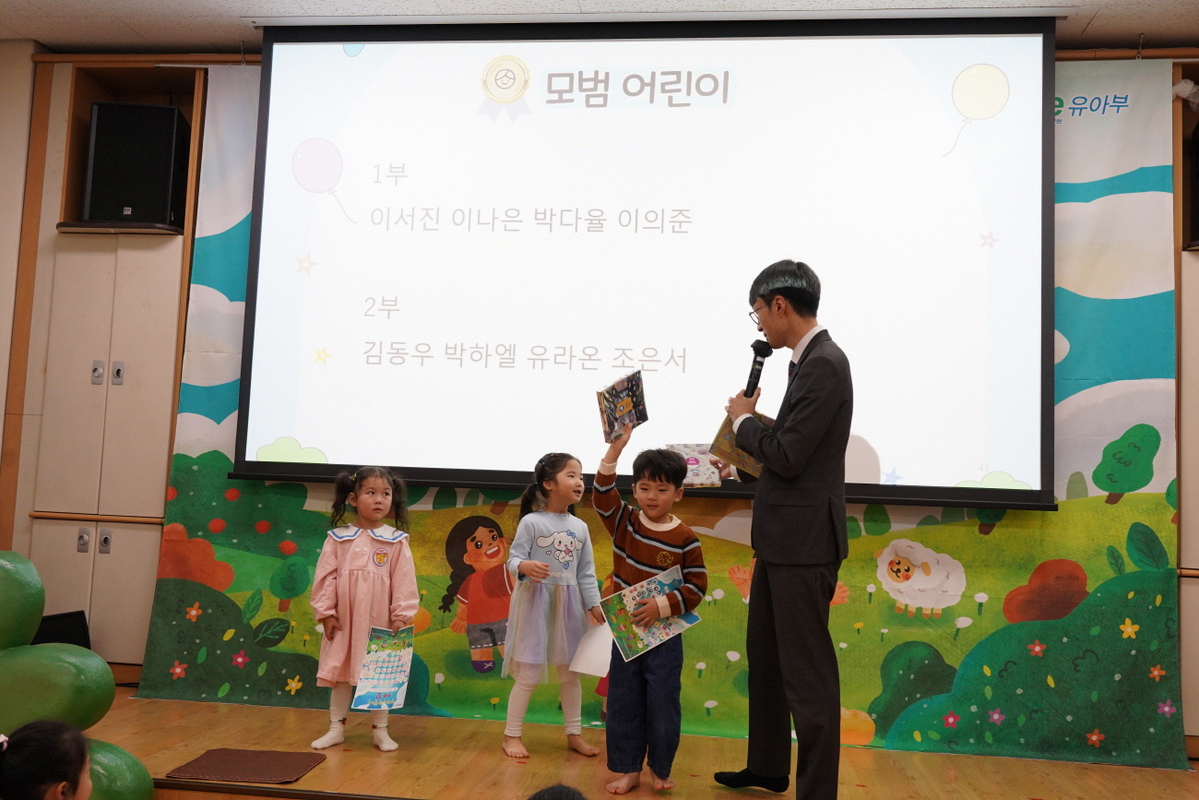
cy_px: 400
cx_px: 600
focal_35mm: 34
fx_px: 1132
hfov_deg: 55.8
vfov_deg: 38.9
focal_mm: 34
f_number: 5.6
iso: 2500
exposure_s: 1/200
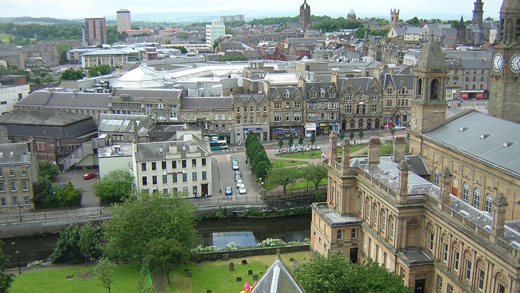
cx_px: 265
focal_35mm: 41
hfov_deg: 49.4
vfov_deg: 29.0
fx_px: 565
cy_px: 159
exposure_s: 1/487
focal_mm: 4.7
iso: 100
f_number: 2.6
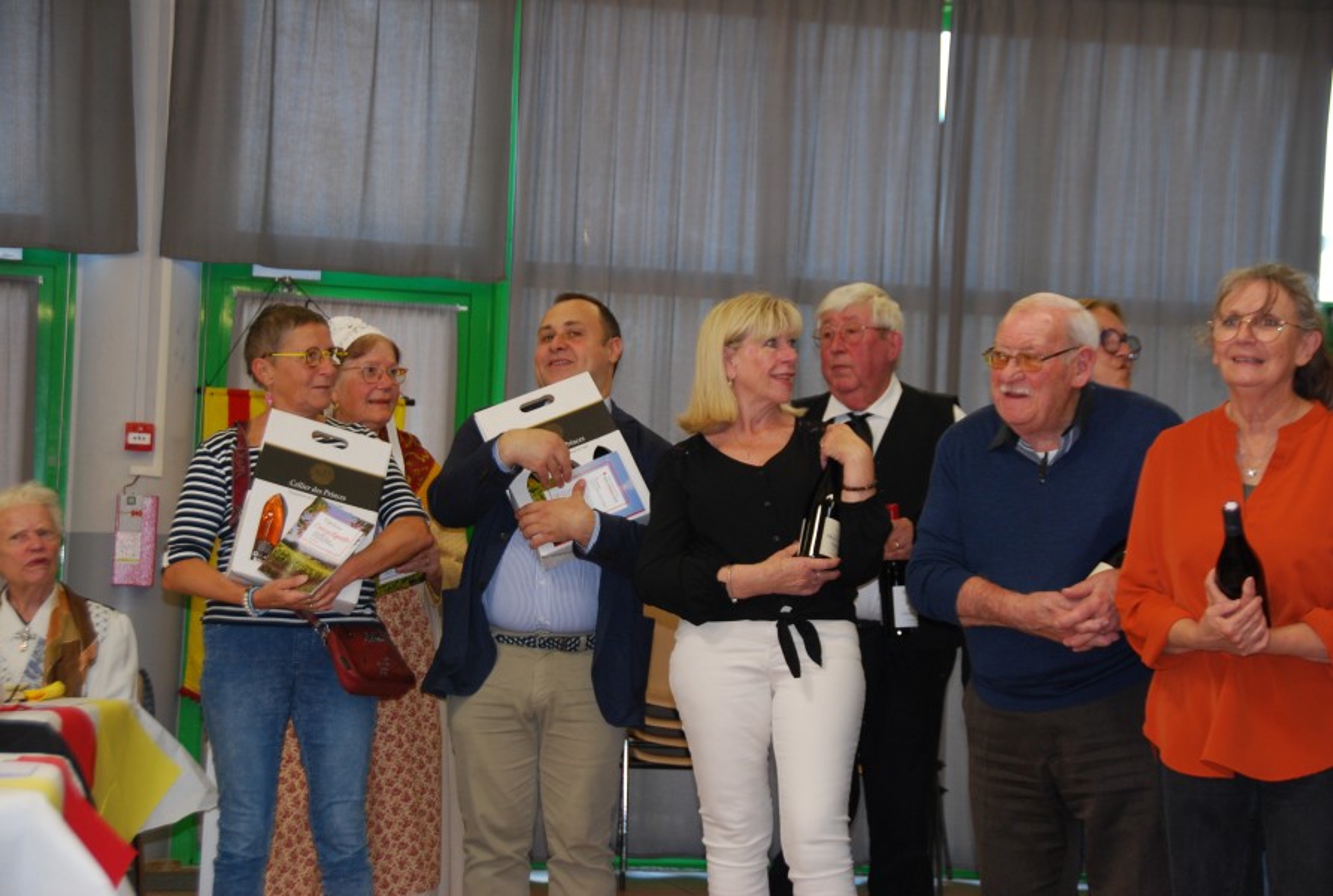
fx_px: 3062
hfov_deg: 24.6
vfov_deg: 16.6
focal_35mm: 82
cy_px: 448
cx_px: 666
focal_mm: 55
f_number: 4.8
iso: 400
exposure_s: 1/60
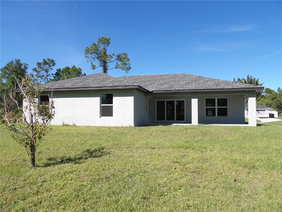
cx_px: 141
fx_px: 196
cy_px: 106
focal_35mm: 24
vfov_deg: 56.8
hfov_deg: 71.6
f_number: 3.2
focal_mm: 4.3
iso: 100
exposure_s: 1/882
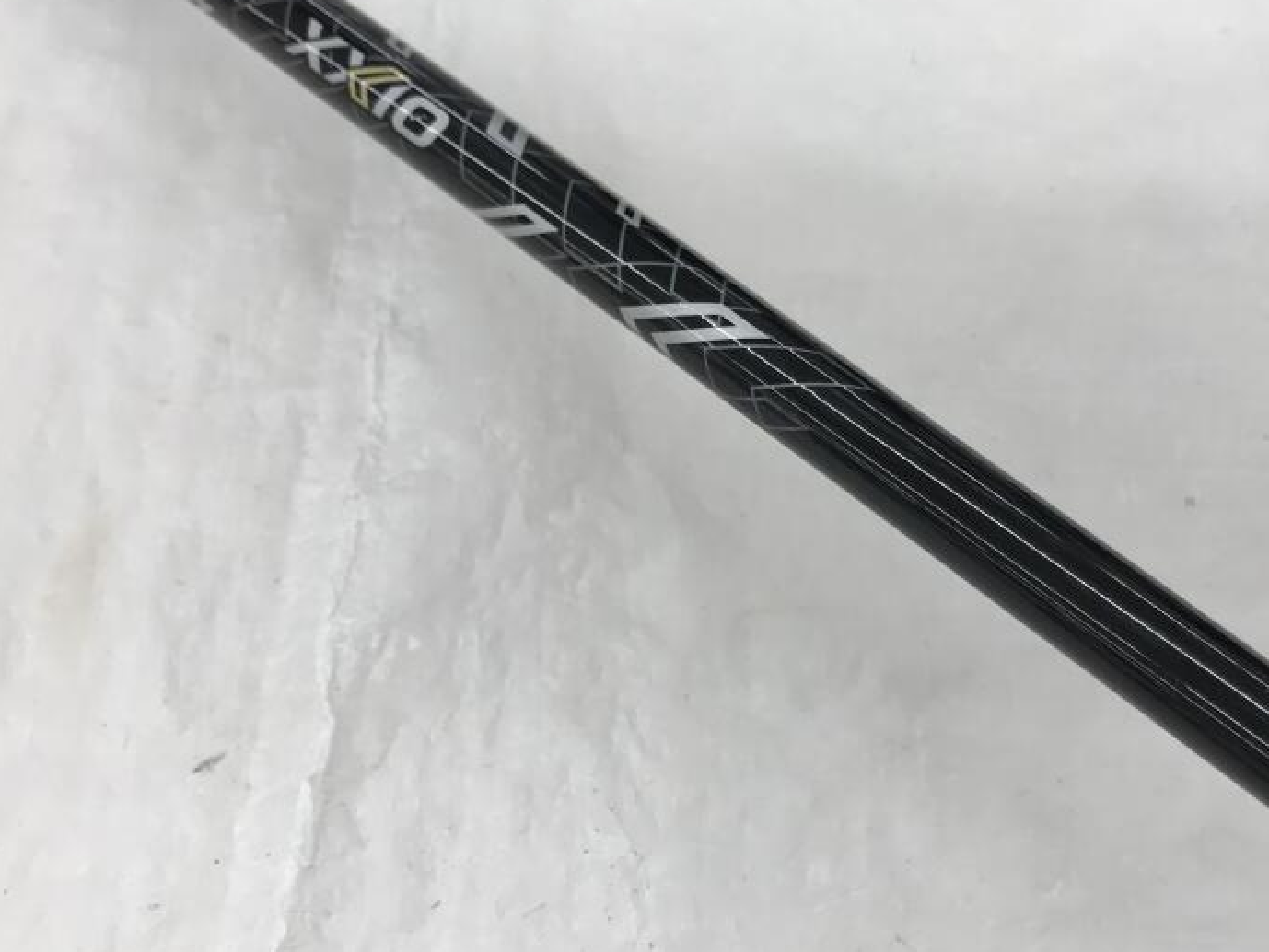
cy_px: 429
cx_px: 755
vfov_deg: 36.8
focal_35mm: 39
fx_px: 1430
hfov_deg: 47.6
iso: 25
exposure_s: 1/100
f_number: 1.8
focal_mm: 3.99
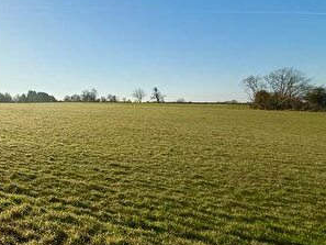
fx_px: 311
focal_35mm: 33
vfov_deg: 42.4
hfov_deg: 49.4
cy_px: 82
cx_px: 34
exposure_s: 1/6173
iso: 50
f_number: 2.2
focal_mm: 2.22
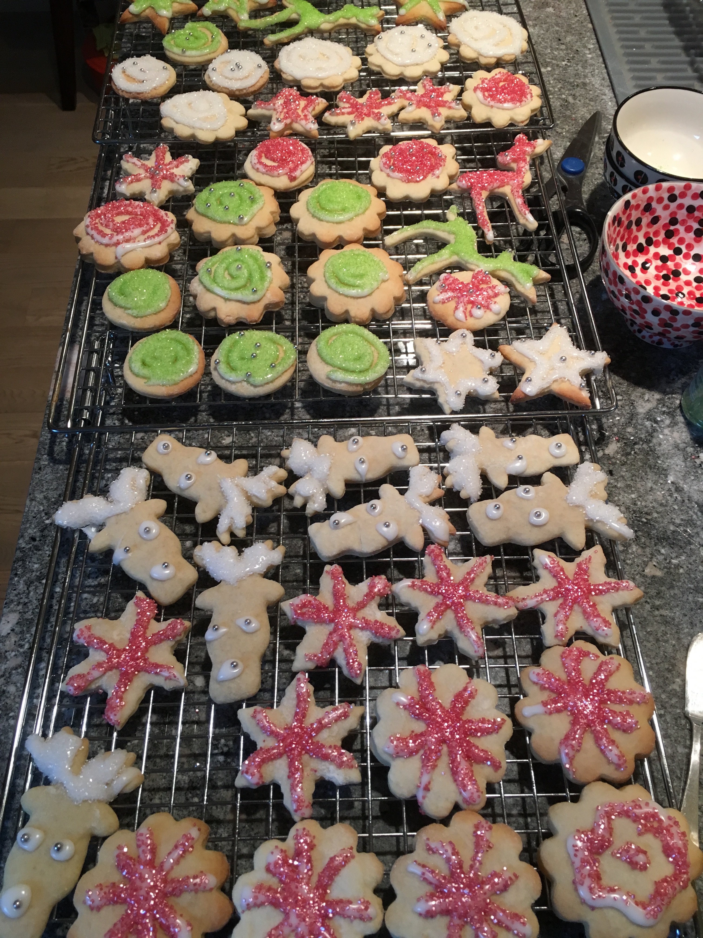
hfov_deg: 48.2
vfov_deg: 61.7
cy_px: 469
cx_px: 352
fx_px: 785
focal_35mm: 29
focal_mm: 4.15
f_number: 2.2
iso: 80
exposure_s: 1/30
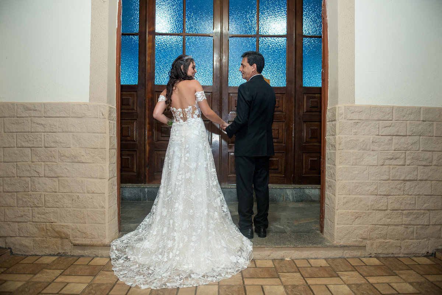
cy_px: 148
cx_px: 221
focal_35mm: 24
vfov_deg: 53.2
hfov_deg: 73.7
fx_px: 295
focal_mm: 24
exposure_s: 1/125
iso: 1600
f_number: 2.8
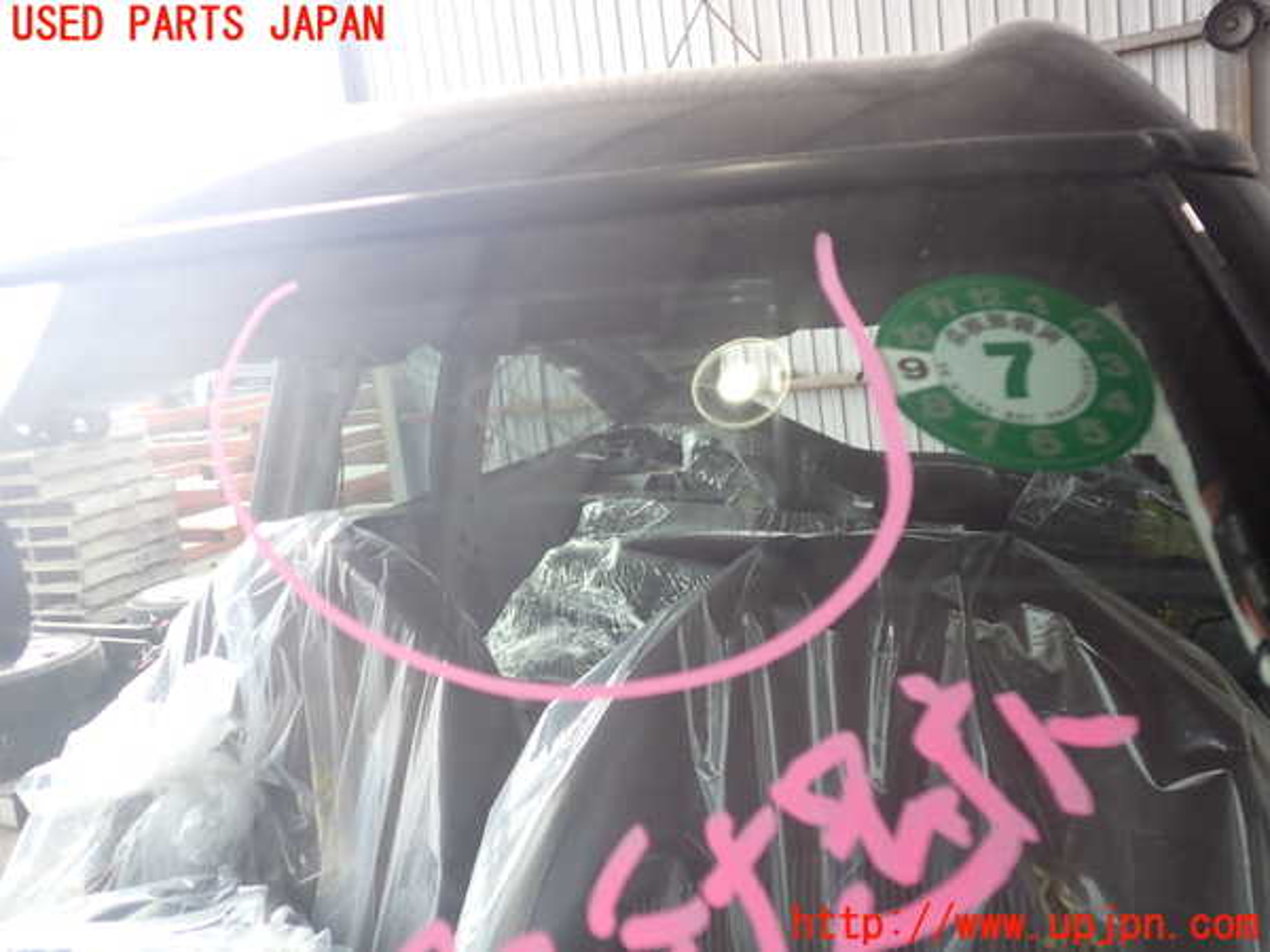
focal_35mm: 30
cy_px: 476
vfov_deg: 46.8
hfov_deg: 60.0
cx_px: 635
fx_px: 1101
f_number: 2.3
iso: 100
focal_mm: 5.4
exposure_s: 1/160
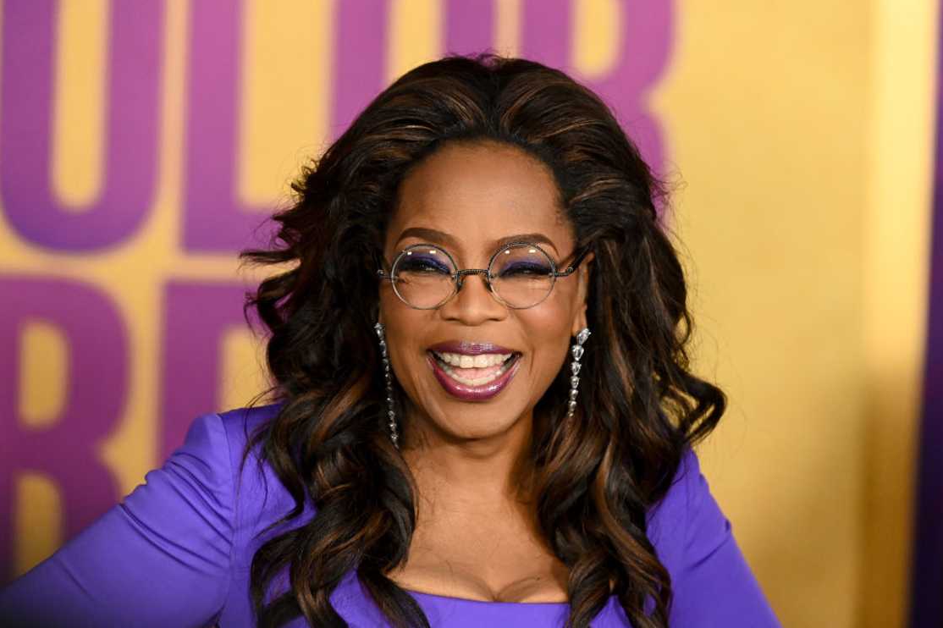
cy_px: 314
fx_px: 5132
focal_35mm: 196
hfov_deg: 10.5
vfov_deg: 7.0
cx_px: 473
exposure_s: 1/400
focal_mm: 195
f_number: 4
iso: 4000
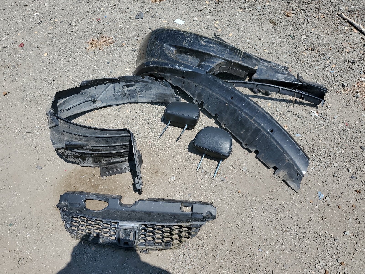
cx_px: 182
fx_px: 274
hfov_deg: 67.3
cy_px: 137
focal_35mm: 26
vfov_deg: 53.1
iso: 50
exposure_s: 1/3333
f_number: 1.5
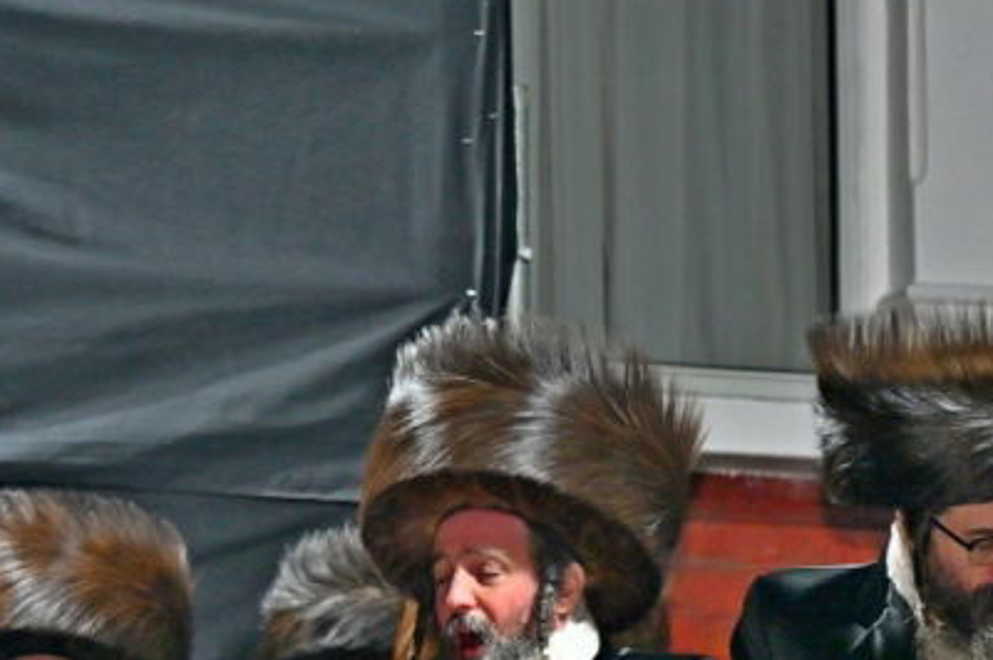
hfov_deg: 4.5
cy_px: 278
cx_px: -261
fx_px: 12705
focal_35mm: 461
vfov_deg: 3.0
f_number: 4
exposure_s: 1/125
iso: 400
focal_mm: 120
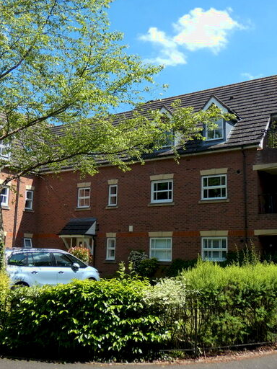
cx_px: 149
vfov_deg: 45.8
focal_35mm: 41
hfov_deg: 35.1
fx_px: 437
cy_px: 184
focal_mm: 5.3
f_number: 3.3
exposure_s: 1/500
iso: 80
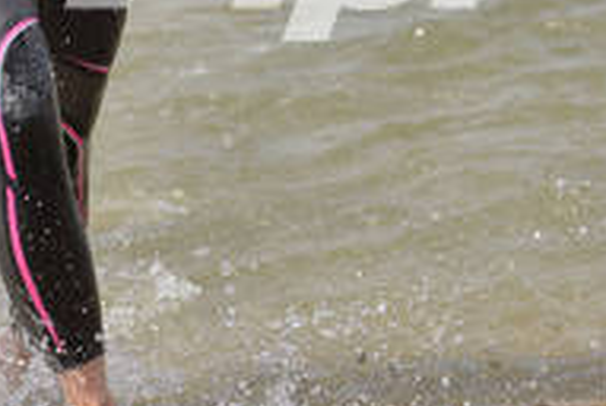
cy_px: -239
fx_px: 3945
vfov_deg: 5.8
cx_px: -95
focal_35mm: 234
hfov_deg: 8.7
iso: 200
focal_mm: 70
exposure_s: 1/3200
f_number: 4
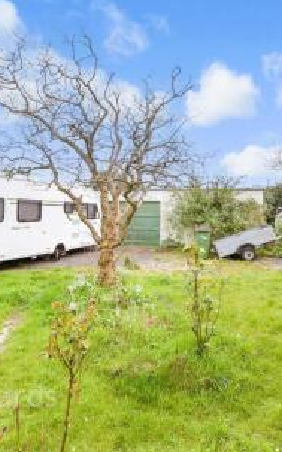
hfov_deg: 50.7
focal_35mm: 24
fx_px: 296
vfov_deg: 74.8
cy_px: 233
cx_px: 167
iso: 160
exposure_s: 1/100
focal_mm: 10
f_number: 6.3
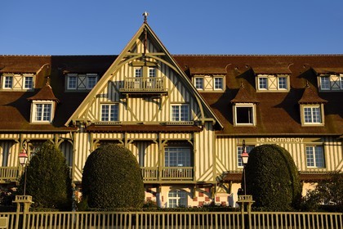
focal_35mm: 50
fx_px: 476
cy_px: 114
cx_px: 172
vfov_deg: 27.0
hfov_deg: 39.6
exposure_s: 1/250
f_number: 8
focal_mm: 50
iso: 200
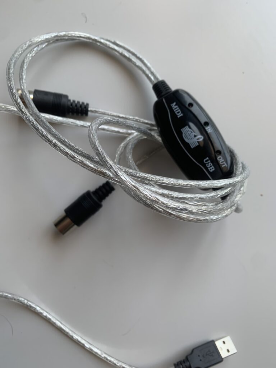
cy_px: 184
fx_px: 276
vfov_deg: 67.3
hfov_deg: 53.1
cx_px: 138
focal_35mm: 26
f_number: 1.8
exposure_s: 1/121
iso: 32
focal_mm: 4.25
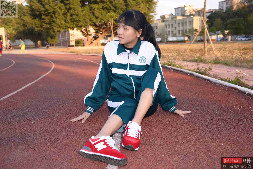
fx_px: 246
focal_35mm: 35
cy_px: 84
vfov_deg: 37.9
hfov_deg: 54.4
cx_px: 126
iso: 100
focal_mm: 35
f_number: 5.6
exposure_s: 1/125
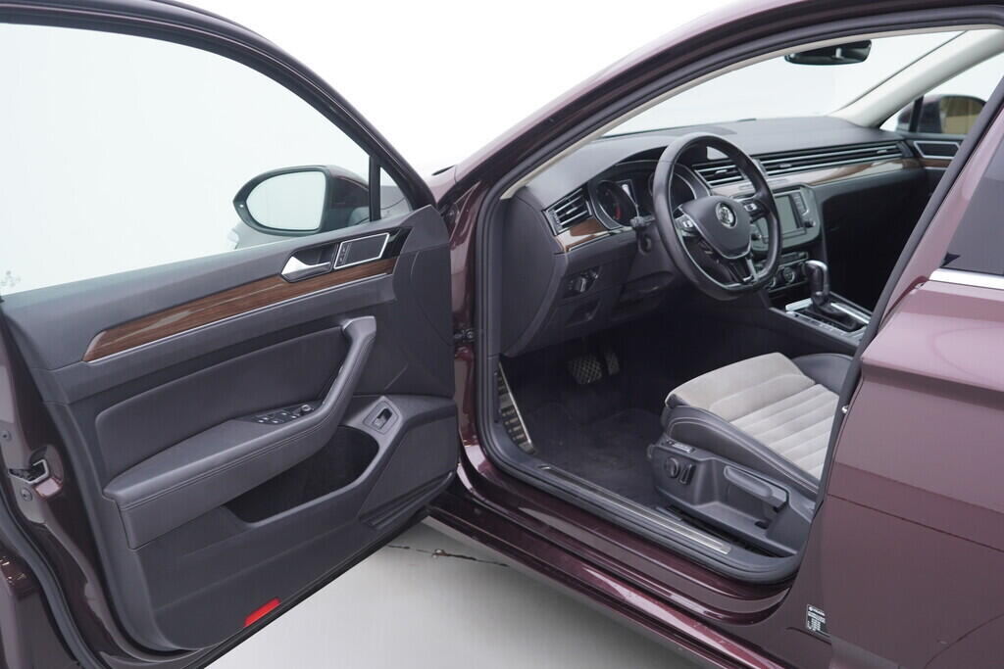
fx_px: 1004
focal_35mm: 36
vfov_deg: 36.9
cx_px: 502
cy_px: 334
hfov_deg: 53.1
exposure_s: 1/40
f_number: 3.2
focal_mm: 24
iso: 125
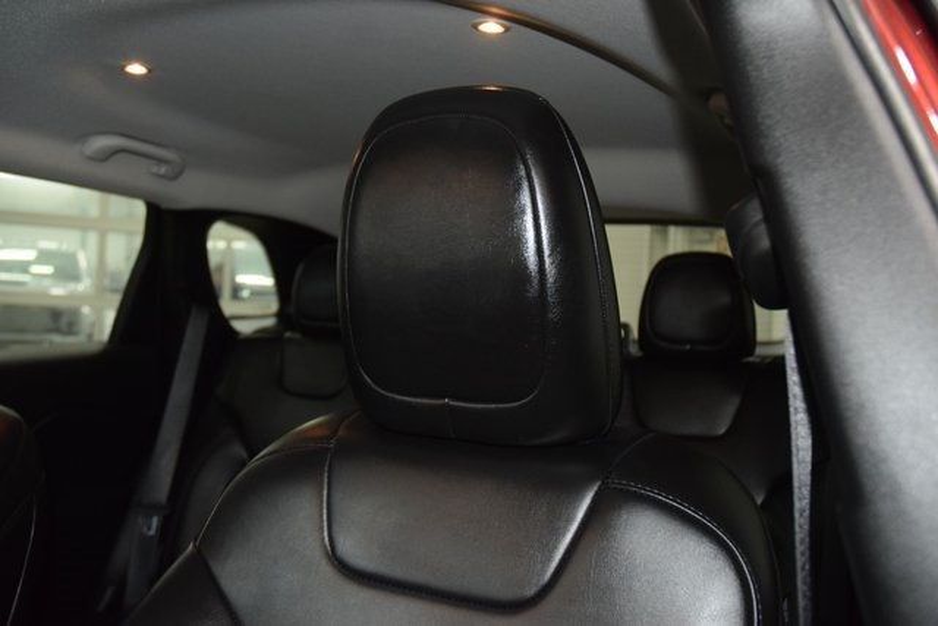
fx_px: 860
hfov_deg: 57.2
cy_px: 313
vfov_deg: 40.0
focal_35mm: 33
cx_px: 469
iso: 2000
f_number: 3.5
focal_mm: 22
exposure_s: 1/40
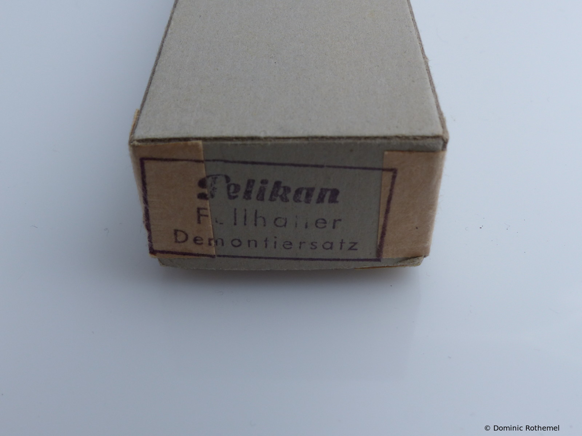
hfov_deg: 45.8
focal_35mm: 41
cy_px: 218
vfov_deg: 35.1
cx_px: 291
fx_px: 689
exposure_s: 1/60
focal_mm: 7.4
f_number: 5.6
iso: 100
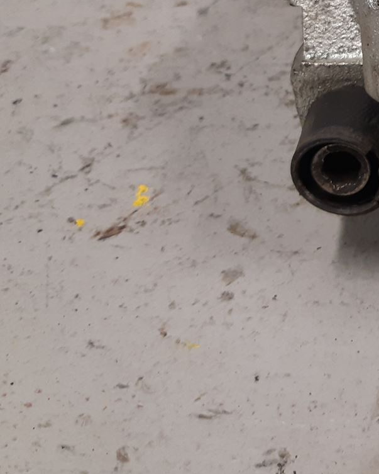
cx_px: 523
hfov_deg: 19.9
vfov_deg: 26.3
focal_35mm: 69
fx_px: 967
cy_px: 17
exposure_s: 1/50
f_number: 1.7
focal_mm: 3.93
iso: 125
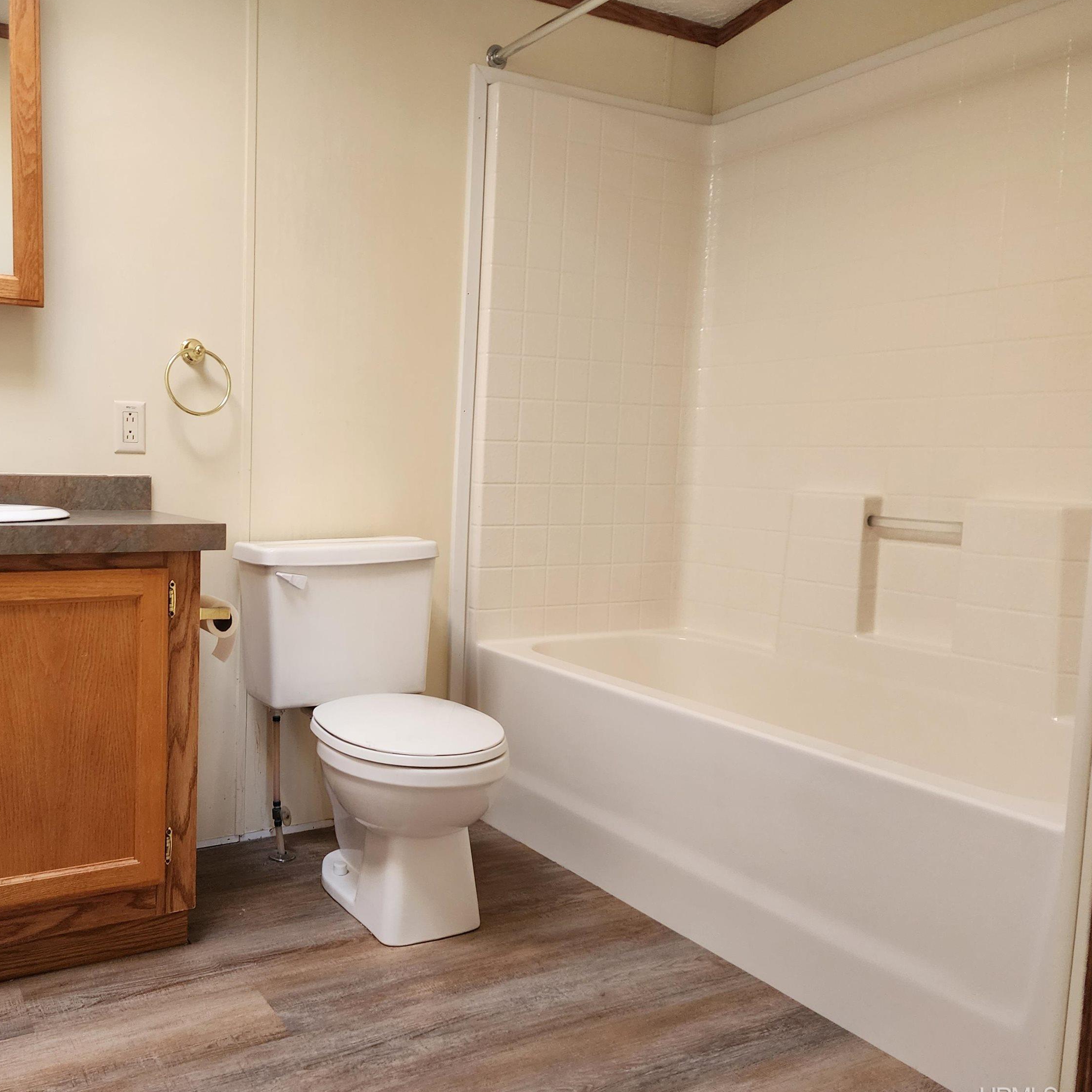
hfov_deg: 56.1
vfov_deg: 57.3
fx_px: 999
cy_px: 557
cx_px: 363
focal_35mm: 28
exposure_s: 1/120
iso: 500
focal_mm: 6.4
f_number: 1.8
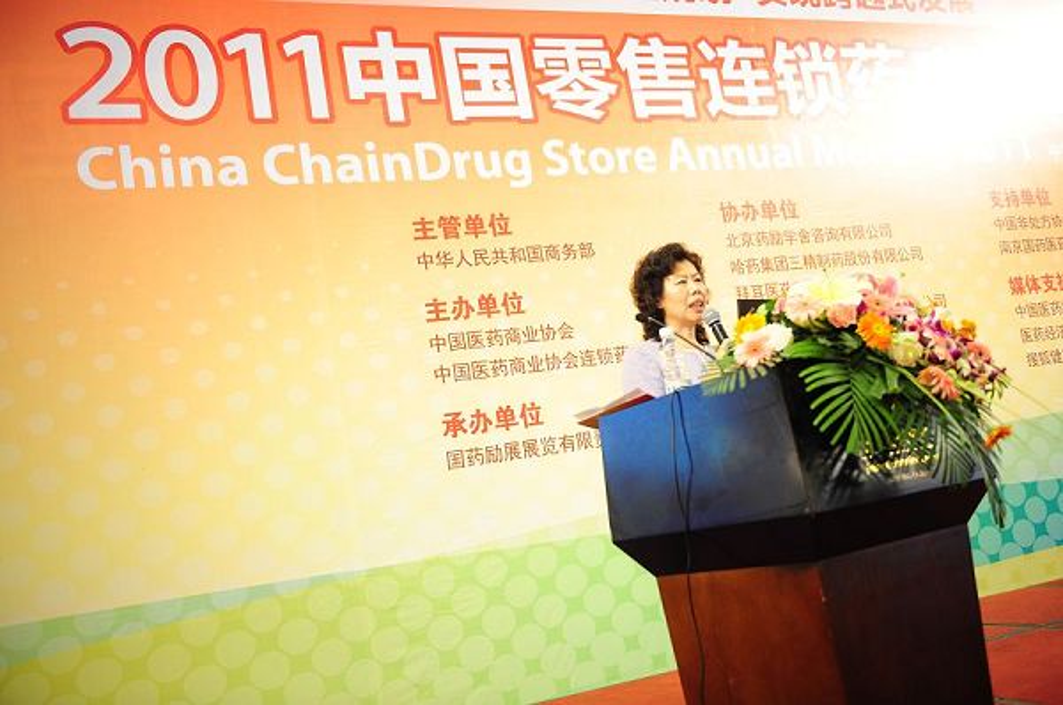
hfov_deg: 54.5
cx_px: 532
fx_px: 1032
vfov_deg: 37.7
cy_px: 352
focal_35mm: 35
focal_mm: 35
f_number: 2.8
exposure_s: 1/60
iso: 1600
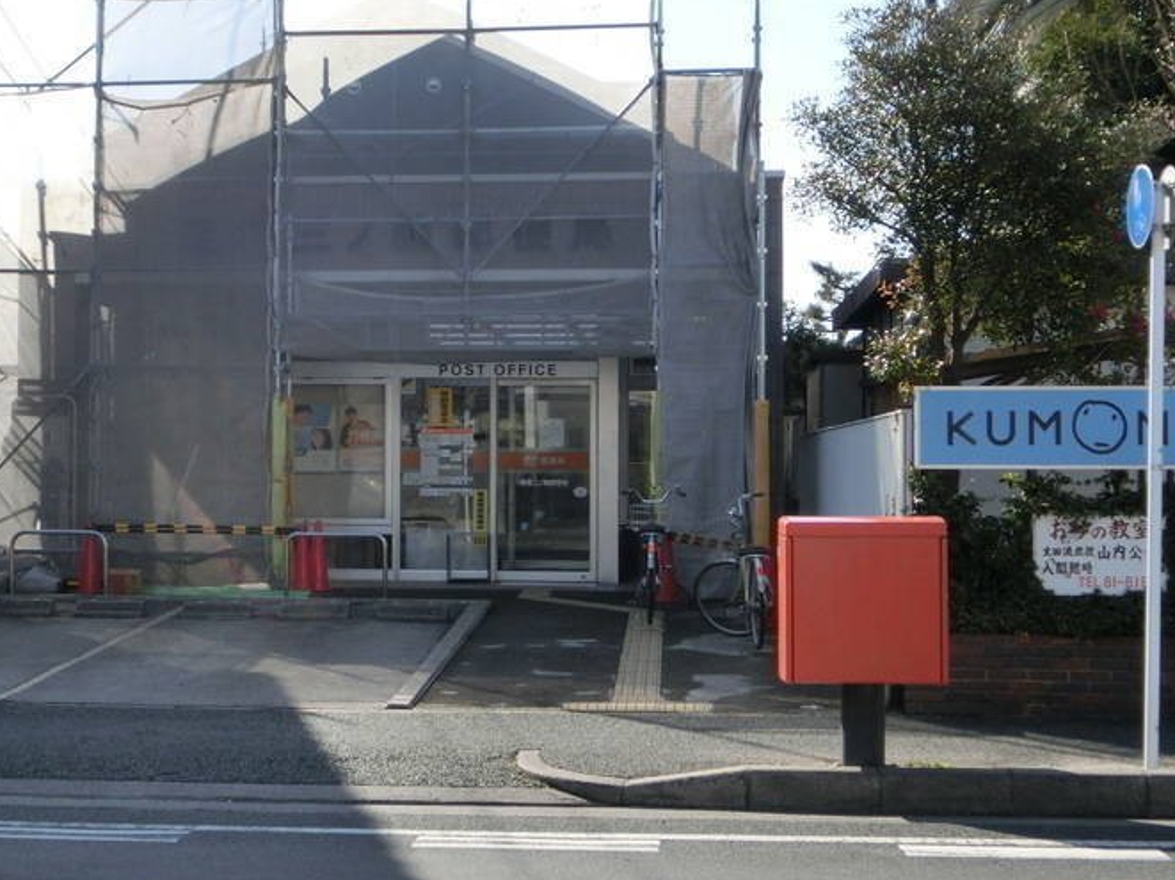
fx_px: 2103
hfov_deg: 30.9
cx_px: 359
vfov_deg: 23.6
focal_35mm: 62
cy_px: 388
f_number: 4
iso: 80
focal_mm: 7.15
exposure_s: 1/640
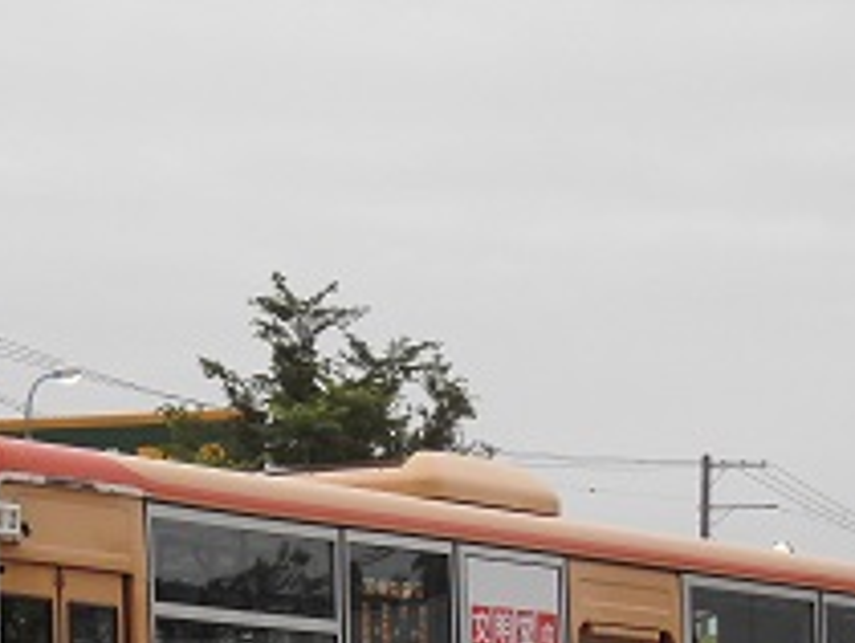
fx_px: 4822
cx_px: 230
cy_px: 676
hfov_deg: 10.1
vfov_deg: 7.6
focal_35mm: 195
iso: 160
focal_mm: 15.8
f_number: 4.8
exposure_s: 1/125
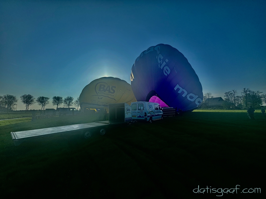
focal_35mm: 14
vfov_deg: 85.7
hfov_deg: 102.1
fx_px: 108
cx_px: 133
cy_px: 100
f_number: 2.2
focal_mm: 2.22
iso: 50
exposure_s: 1/2273
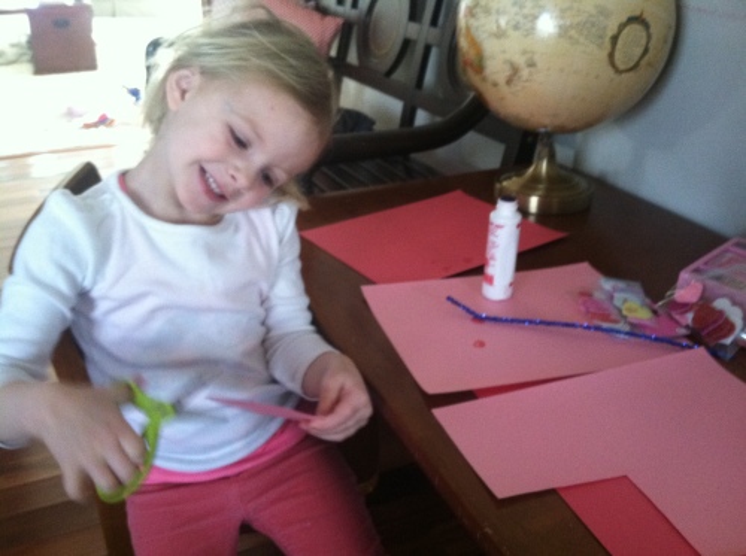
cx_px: 373
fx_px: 753
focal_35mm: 35
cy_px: 278
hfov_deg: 52.7
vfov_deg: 40.6
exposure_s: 1/15
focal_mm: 3.85
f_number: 2.8
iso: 320
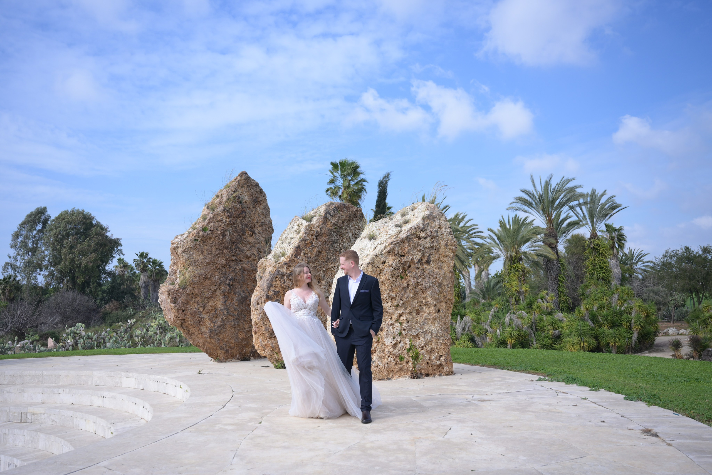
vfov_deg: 44.3
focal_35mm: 30
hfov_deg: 62.8
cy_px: 238
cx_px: 356
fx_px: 584
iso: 125
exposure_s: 1/1600
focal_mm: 29.5
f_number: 3.5
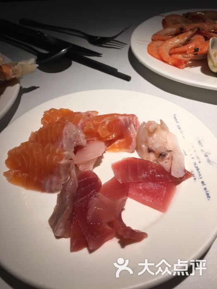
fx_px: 242
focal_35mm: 29
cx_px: 108
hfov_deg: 48.2
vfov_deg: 61.7
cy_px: 144
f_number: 2.2
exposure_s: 1/100
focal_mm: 4.15
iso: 25
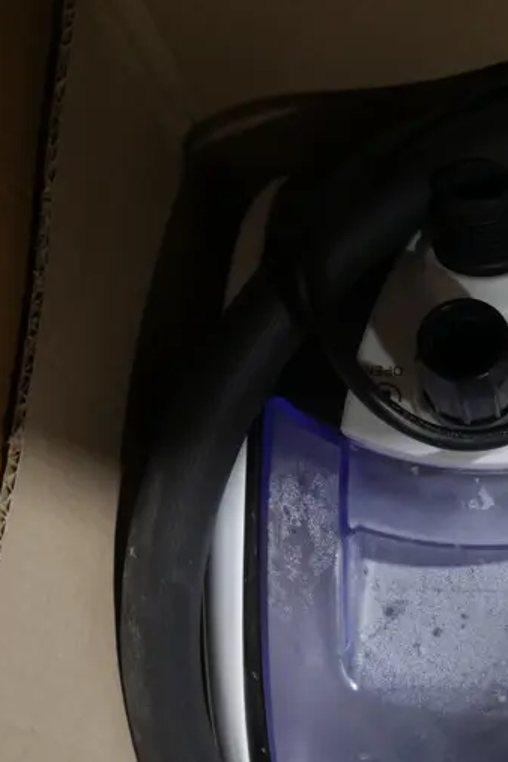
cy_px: 516
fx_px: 1333
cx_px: 711
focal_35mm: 63
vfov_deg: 31.6
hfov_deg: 19.4
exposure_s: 1/60
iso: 400
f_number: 3.6
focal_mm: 15
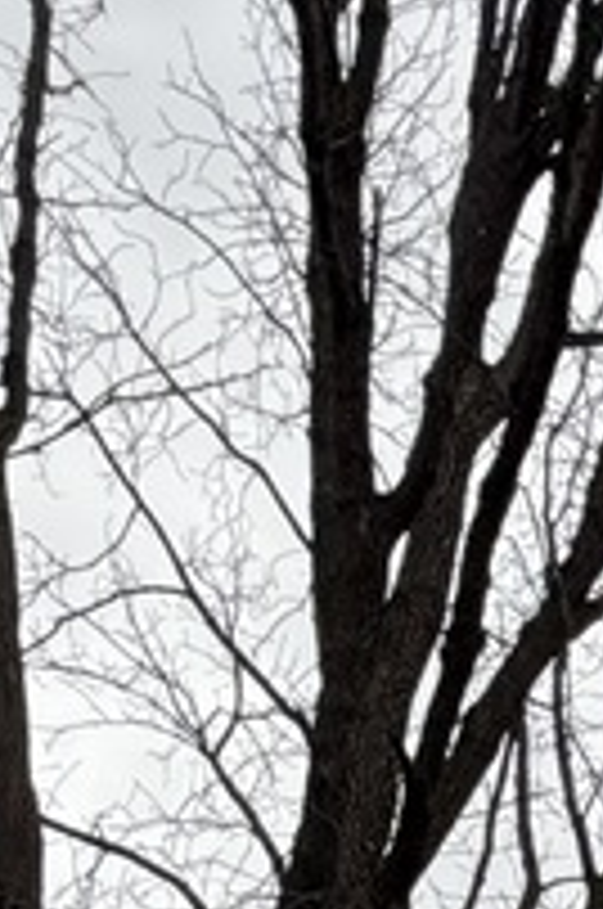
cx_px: 958
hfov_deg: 12.4
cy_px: 1899
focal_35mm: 104
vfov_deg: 15.2
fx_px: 2622
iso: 50
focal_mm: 2.22
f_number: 2.2
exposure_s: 1/502
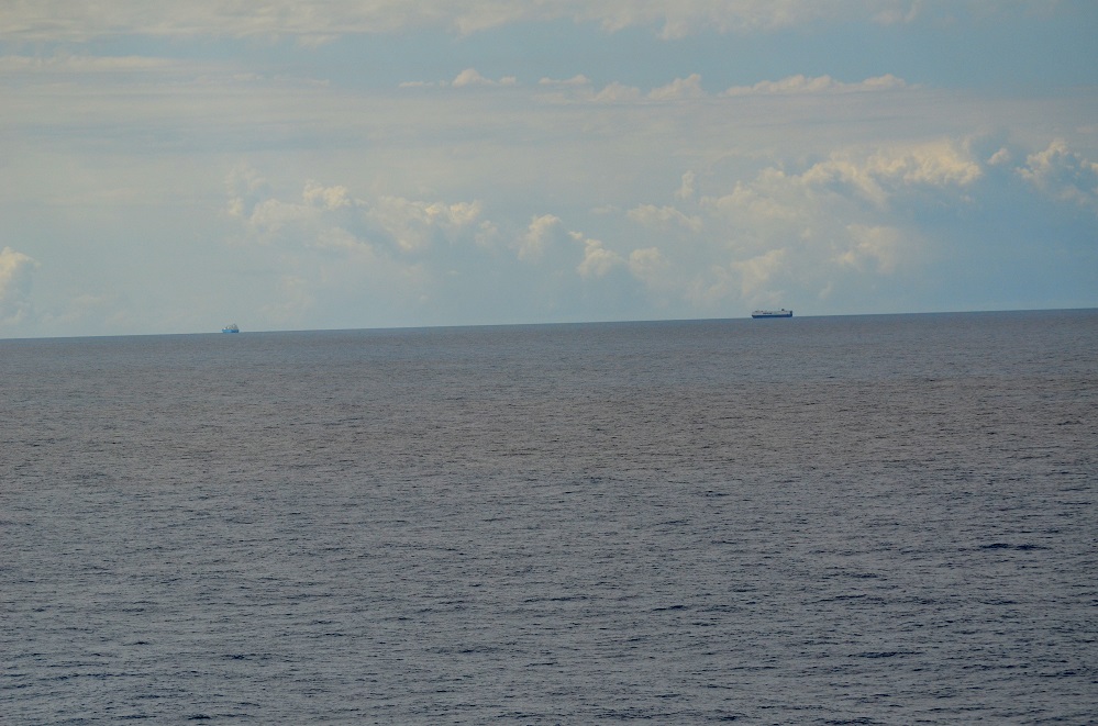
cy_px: 363
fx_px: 4336
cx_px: 549
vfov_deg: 9.6
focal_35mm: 142
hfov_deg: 14.4
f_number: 4.5
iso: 800
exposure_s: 1/8000
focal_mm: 95
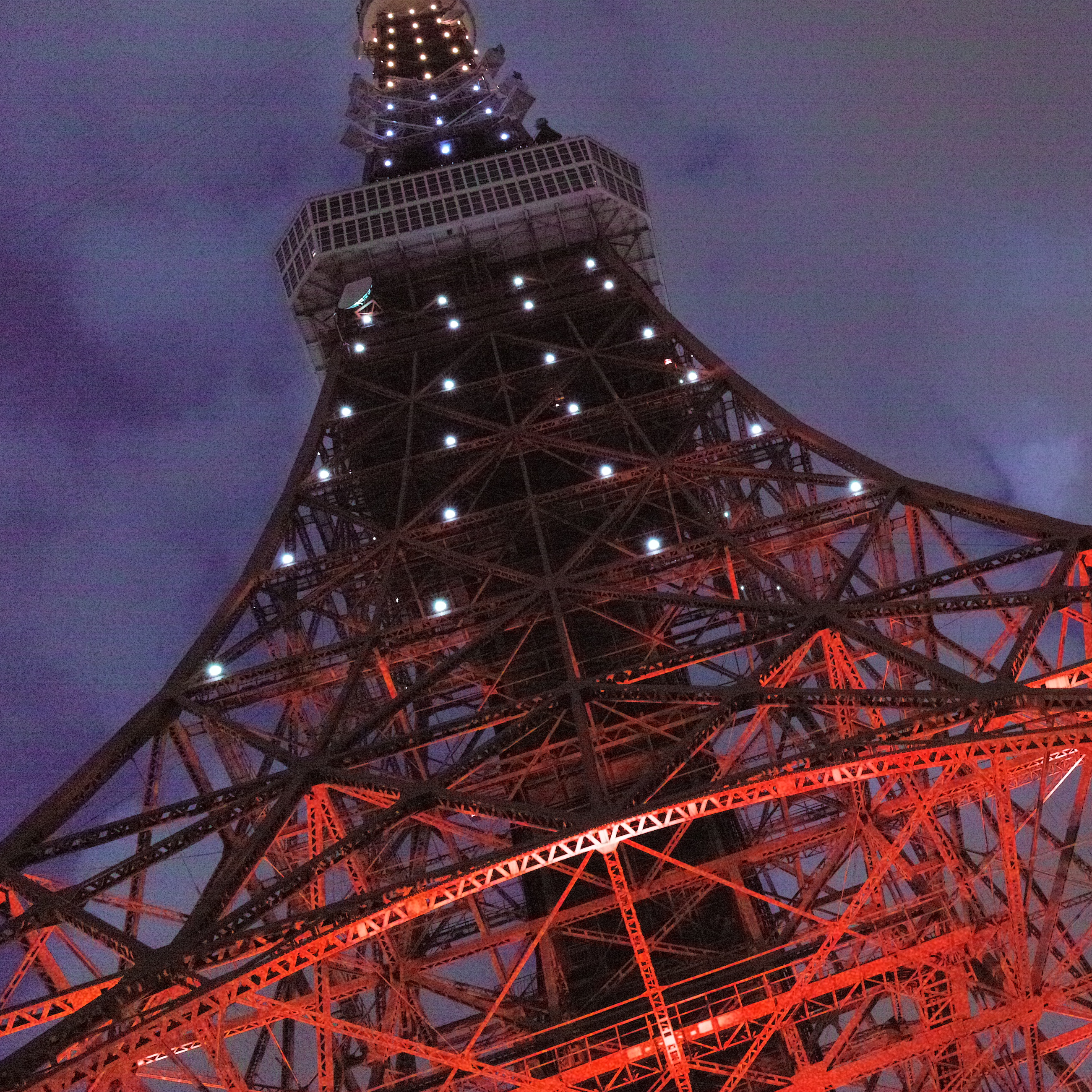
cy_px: 445
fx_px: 1535
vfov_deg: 39.0
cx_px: 945
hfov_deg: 37.1
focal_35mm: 43
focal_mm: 19
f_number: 8
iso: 1600
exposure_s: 1/2
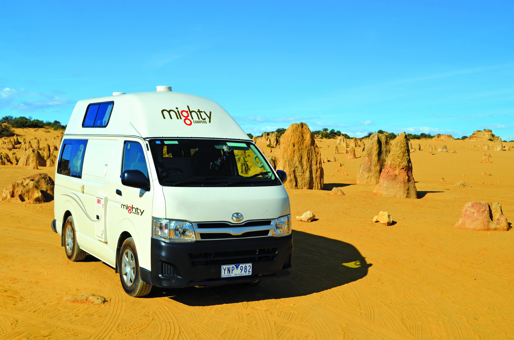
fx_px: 641
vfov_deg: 29.7
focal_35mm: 45
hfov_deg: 43.7
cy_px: 170
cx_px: 257
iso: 100
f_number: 9
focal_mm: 30
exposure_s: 1/320
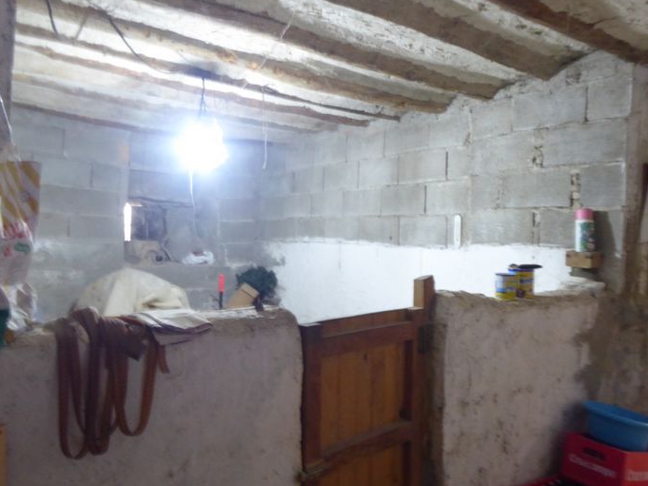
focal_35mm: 30
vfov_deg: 46.8
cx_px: 323
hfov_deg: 60.0
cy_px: 244
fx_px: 562
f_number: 3.5
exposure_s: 1/4
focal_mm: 5
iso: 400
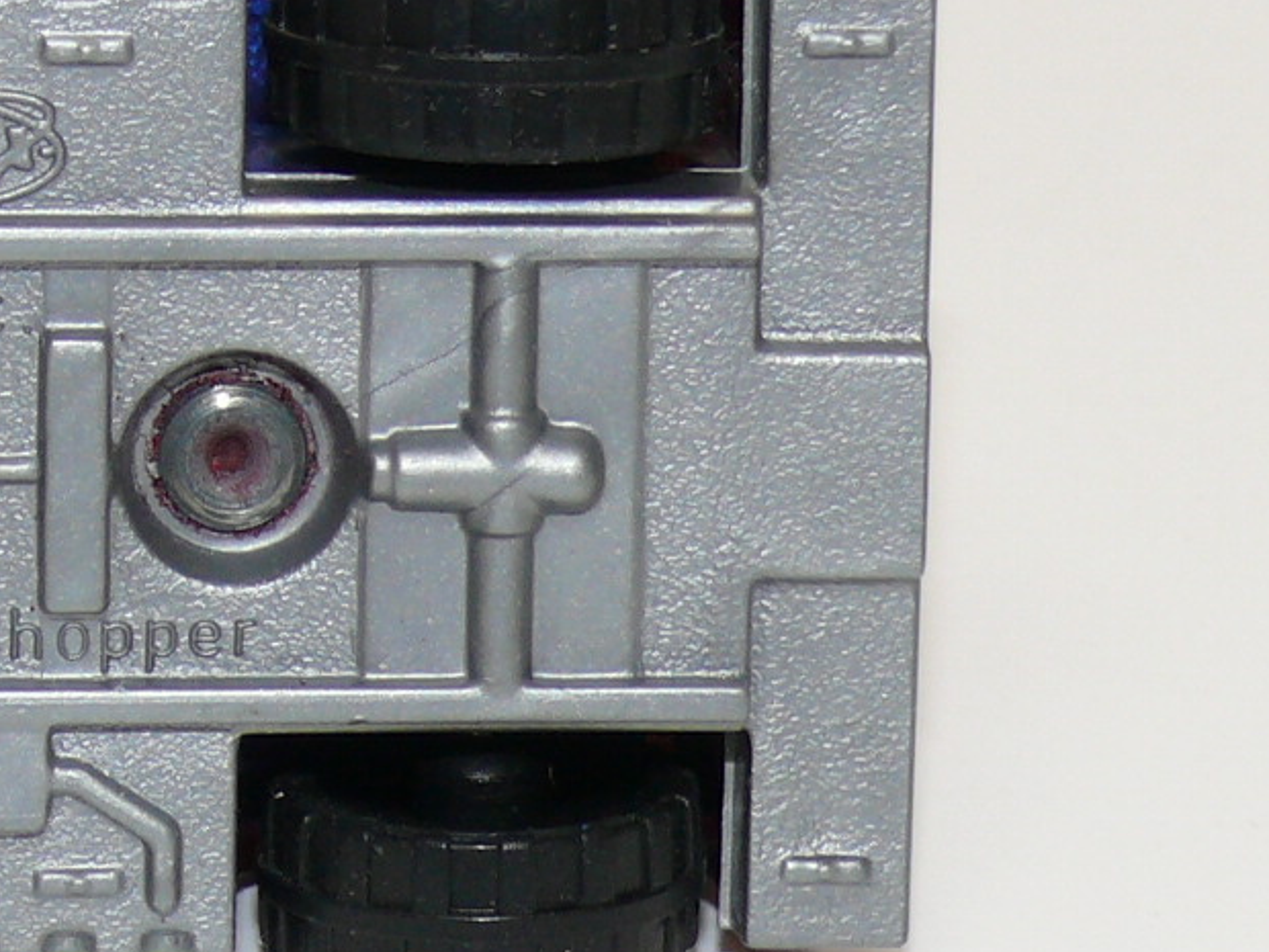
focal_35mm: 245
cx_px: -231
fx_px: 8982
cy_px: 391
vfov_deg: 6.1
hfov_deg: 8.0
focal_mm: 12.9
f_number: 4
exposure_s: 1/30
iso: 100
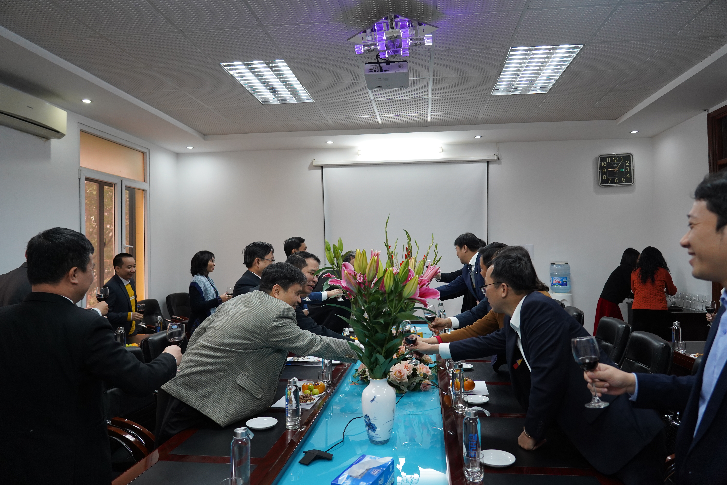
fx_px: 485
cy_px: 242
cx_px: 364
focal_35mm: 24
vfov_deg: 53.1
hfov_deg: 73.7
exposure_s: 1/160
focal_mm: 24
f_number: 4
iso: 1600
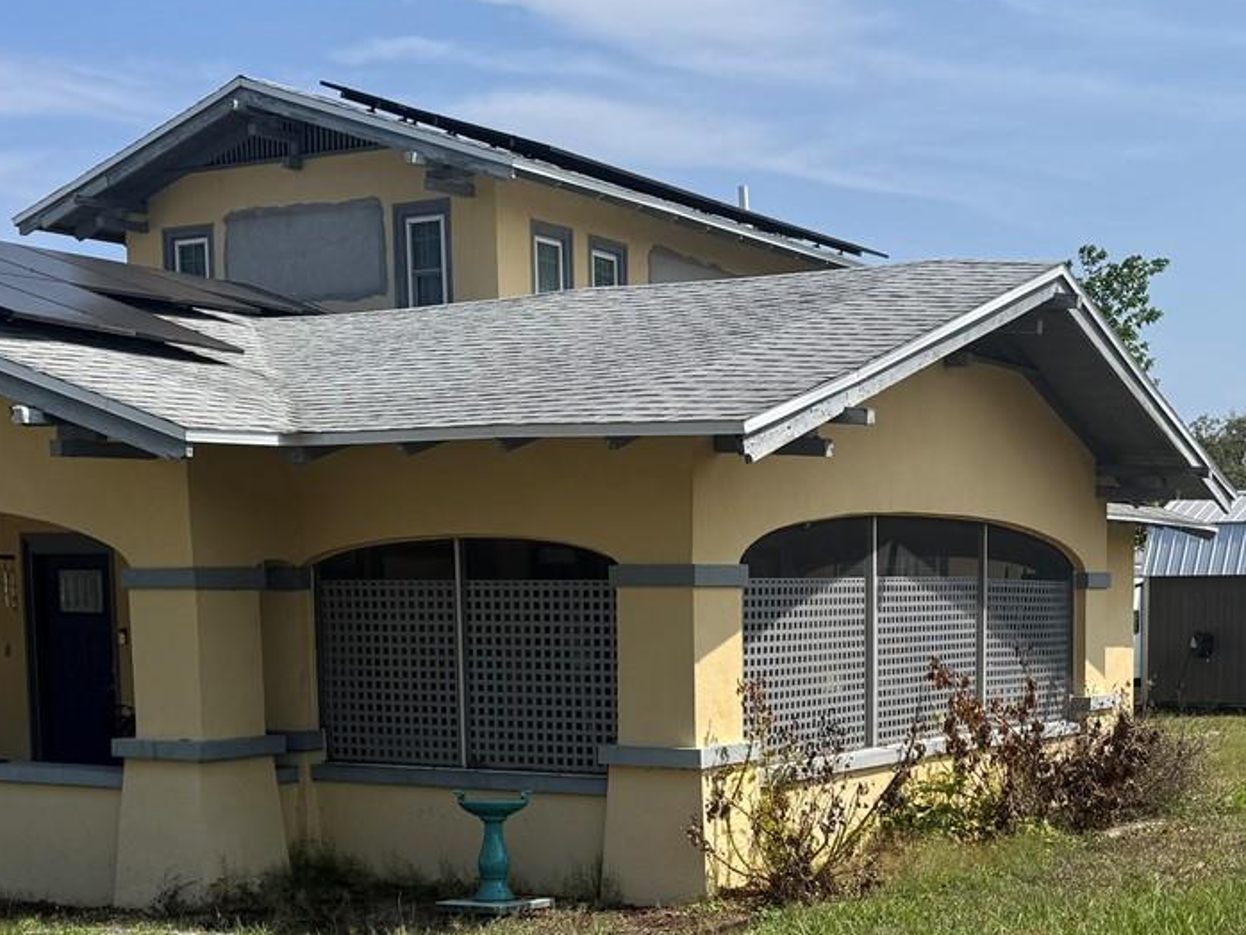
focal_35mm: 55
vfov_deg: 25.8
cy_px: 821
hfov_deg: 34.7
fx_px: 1980
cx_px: 807
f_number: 1.78
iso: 80
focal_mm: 6.76
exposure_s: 1/5348
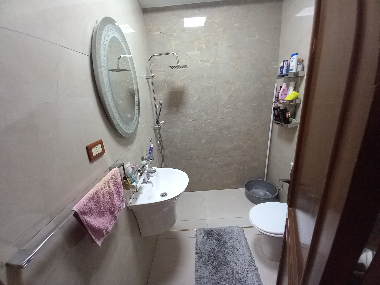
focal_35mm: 13
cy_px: 142
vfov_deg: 89.9
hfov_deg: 106.2
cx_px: 190
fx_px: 143
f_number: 2.2
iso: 160
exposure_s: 1/30
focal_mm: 1.13
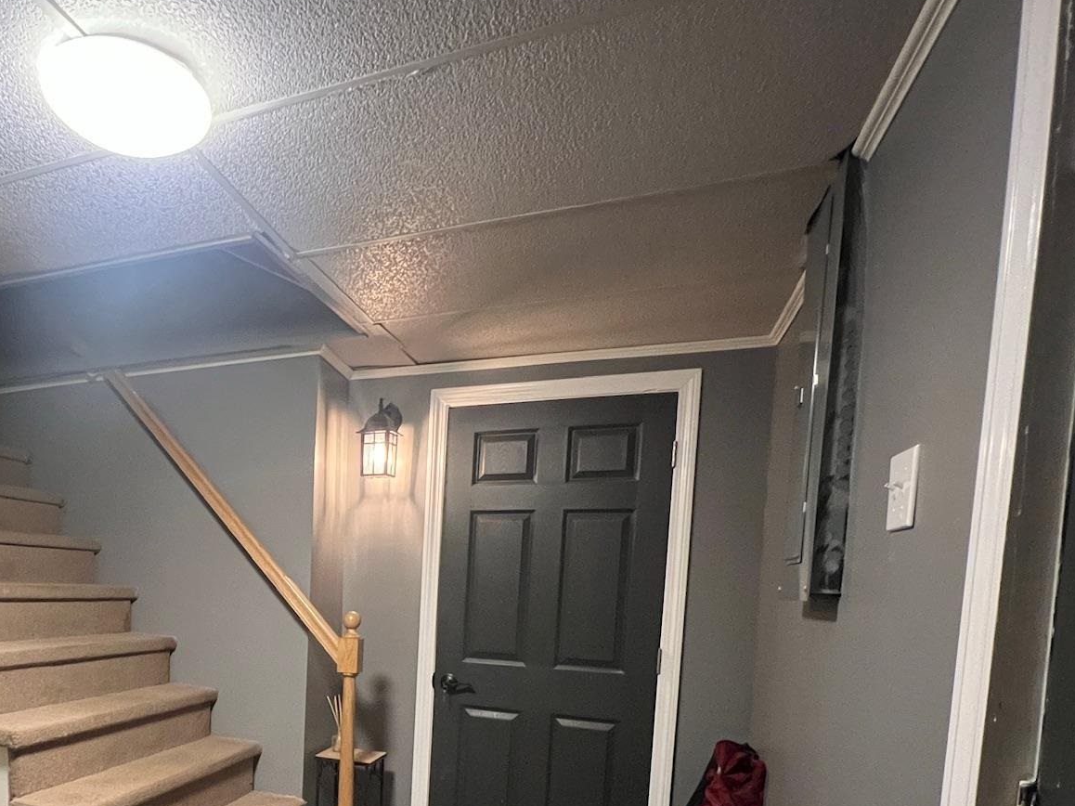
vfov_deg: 54.9
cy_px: 641
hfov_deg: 68.4
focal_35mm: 23
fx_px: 714
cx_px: 249
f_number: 1.8
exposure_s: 1/40
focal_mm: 1.57
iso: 800
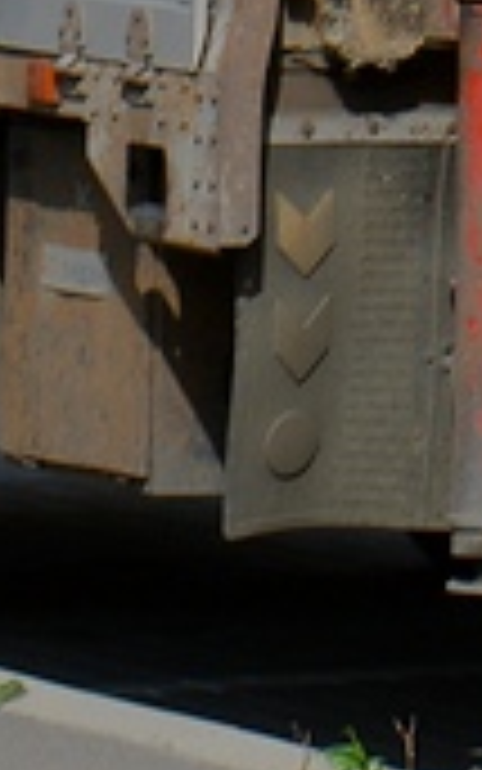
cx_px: 1234
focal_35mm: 407
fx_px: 8547
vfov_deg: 5.1
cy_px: -644
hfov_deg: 3.2
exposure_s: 1/320
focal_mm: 38
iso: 100
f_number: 9
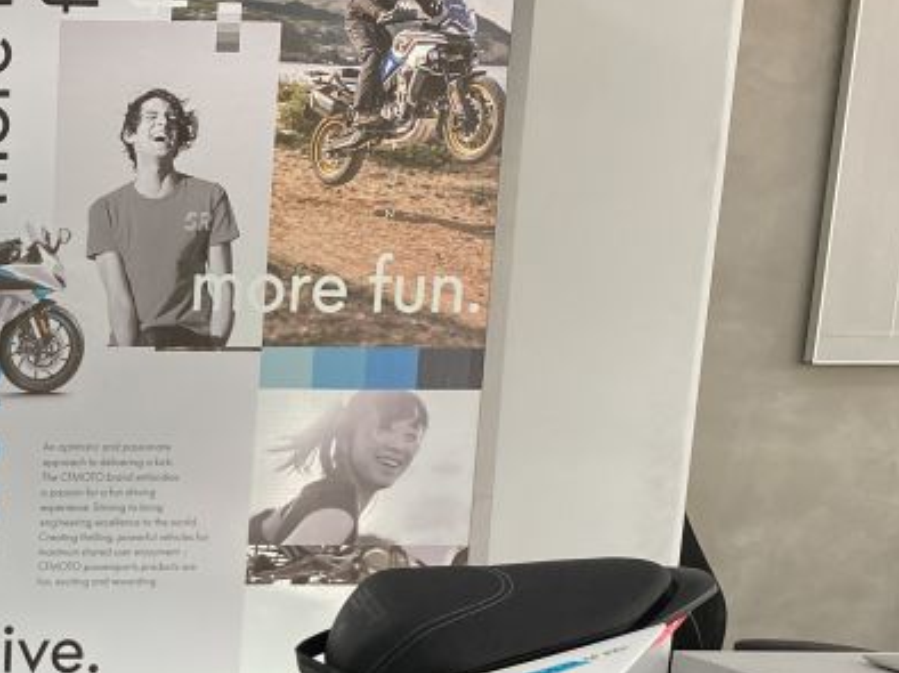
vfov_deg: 19.7
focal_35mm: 70
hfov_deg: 25.0
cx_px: -185
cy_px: 806
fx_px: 1817
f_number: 1.8
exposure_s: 1/100
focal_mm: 4.25
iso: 64
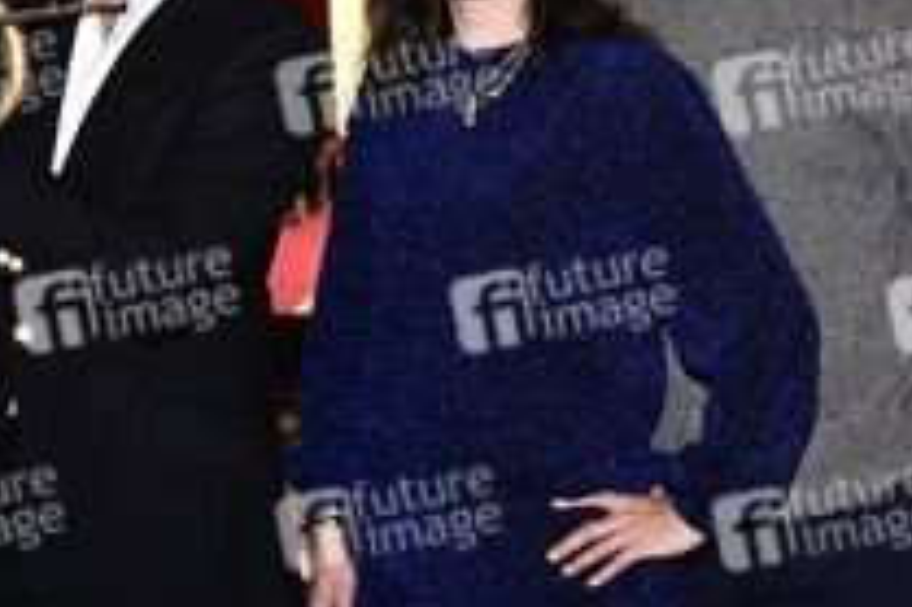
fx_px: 1774
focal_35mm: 70
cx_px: 447
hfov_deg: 28.8
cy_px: 192
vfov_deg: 19.3
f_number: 4.5
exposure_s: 1/200
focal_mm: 32.5
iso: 3200
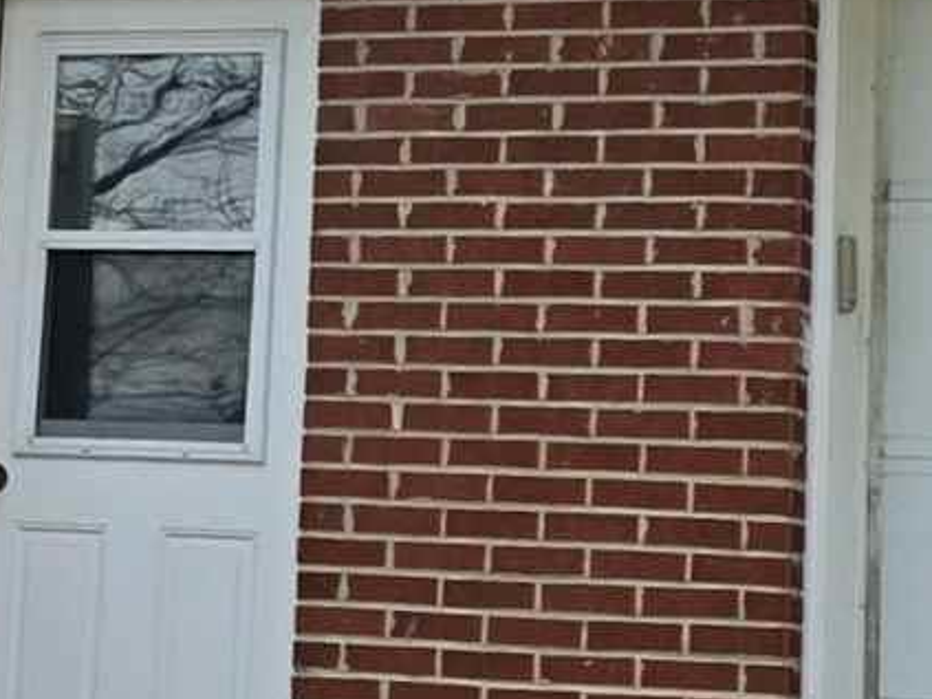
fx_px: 4495
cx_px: 148
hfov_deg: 11.8
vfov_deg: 8.8
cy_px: -209
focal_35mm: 167
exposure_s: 1/10000
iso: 80
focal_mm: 6.3
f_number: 1.7
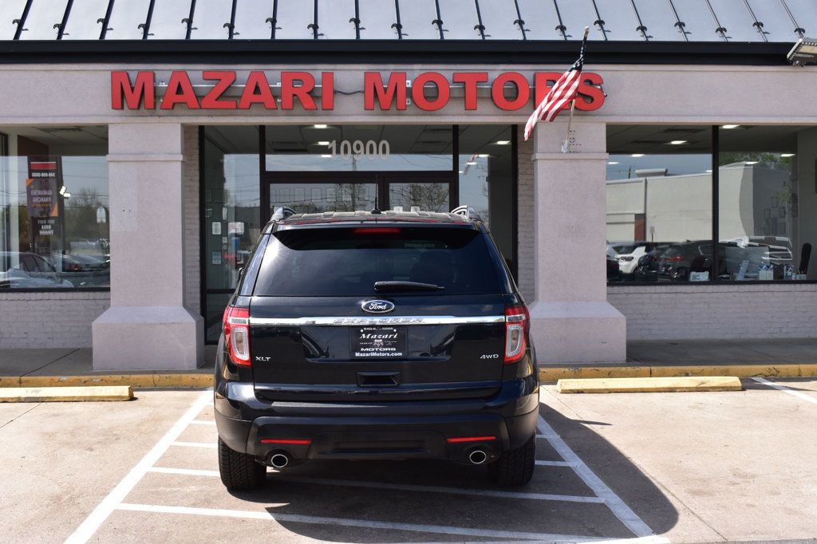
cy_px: 272
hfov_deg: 43.6
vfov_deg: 29.8
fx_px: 1021
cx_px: 408
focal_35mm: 45
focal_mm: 30
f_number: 11
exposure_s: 1/400
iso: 400
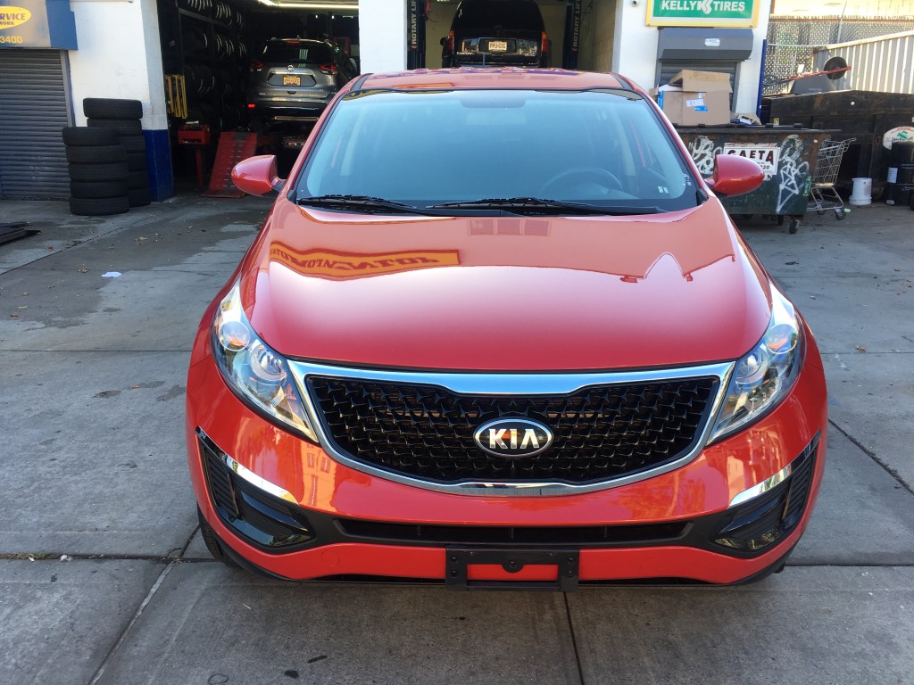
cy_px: 342
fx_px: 766
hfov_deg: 61.7
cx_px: 457
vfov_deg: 48.2
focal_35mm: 29
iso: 25
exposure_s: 1/147
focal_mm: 4.15
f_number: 2.2
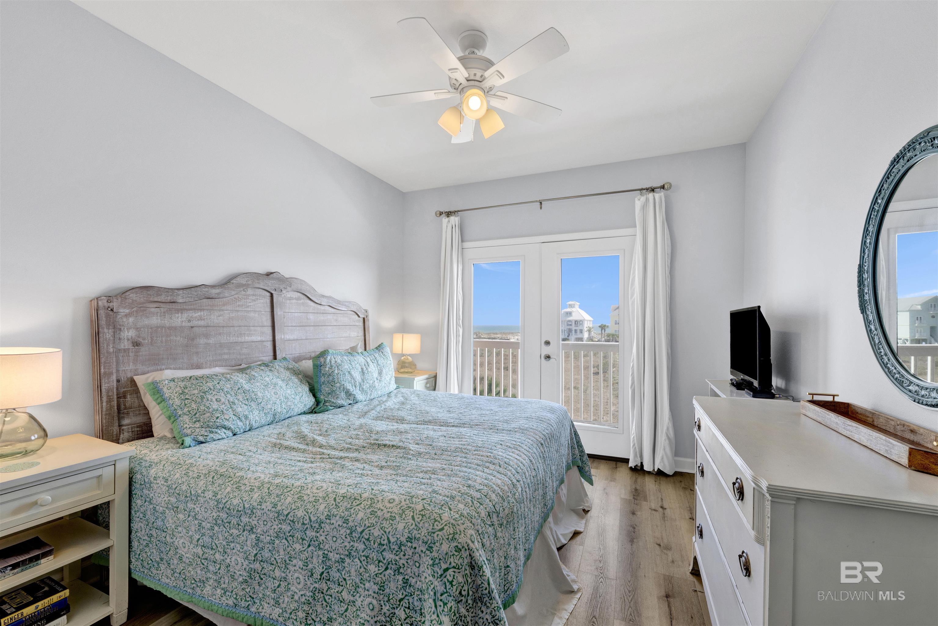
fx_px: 365
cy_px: 313
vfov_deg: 81.2
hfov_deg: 104.3
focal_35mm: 14
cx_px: 469
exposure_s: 1/30
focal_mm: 14
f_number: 11
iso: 400
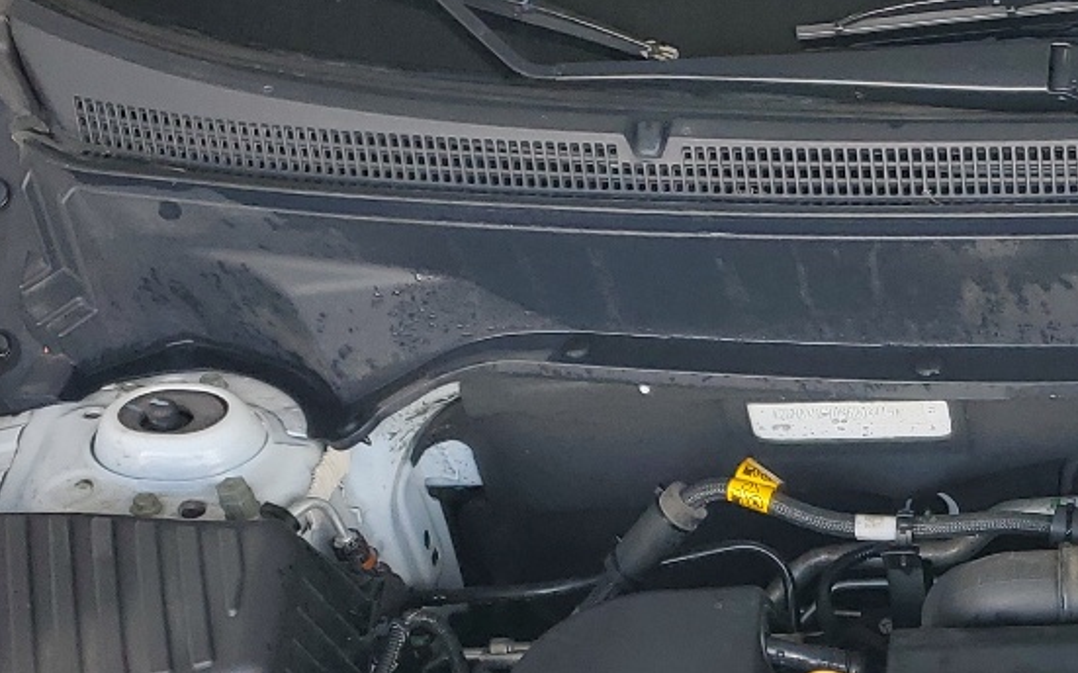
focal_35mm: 80
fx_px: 2350
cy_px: 910
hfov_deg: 24.2
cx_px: 1170
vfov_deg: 15.4
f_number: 1.5
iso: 50
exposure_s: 1/156
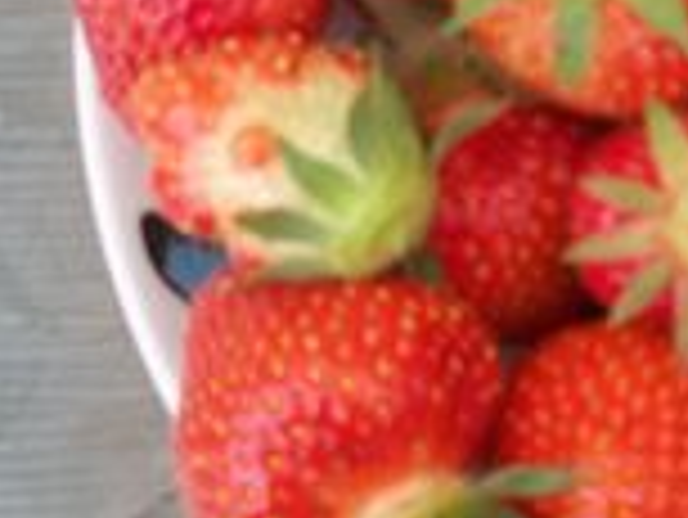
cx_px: 715
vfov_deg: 9.5
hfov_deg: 12.6
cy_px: -54
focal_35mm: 155
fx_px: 3083
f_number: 3.4
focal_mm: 7.9
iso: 64
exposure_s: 1/125
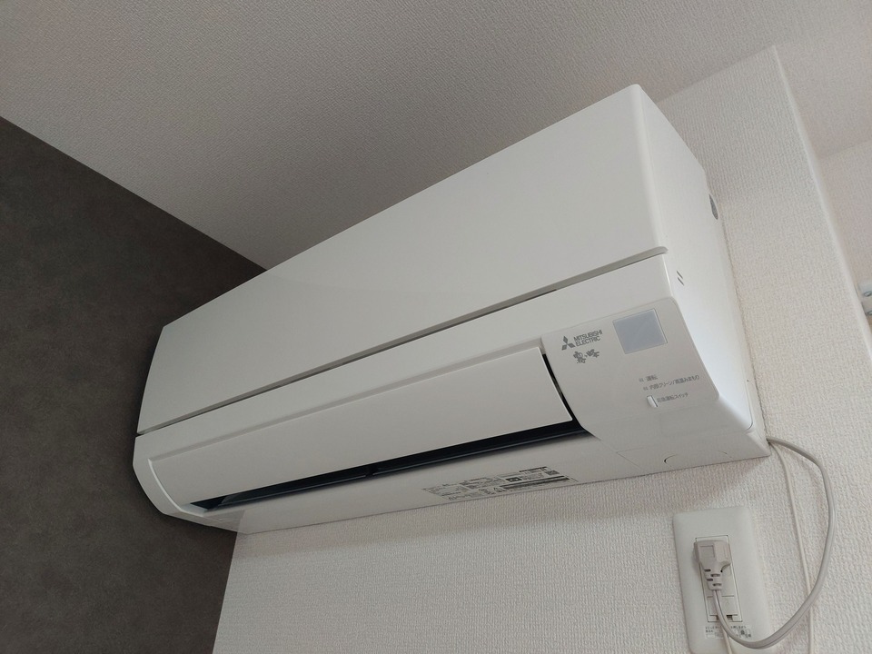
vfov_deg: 56.8
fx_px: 605
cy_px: 327
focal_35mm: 24
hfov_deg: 71.6
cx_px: 436
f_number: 1.8
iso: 160
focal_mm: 5.23
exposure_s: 1/120
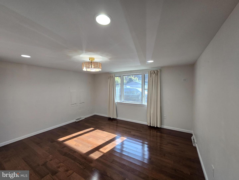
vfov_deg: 89.9
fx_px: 90
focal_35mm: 13
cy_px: 90
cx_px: 120
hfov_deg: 106.2
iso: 100
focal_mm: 2.2
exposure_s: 1/60
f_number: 2.2
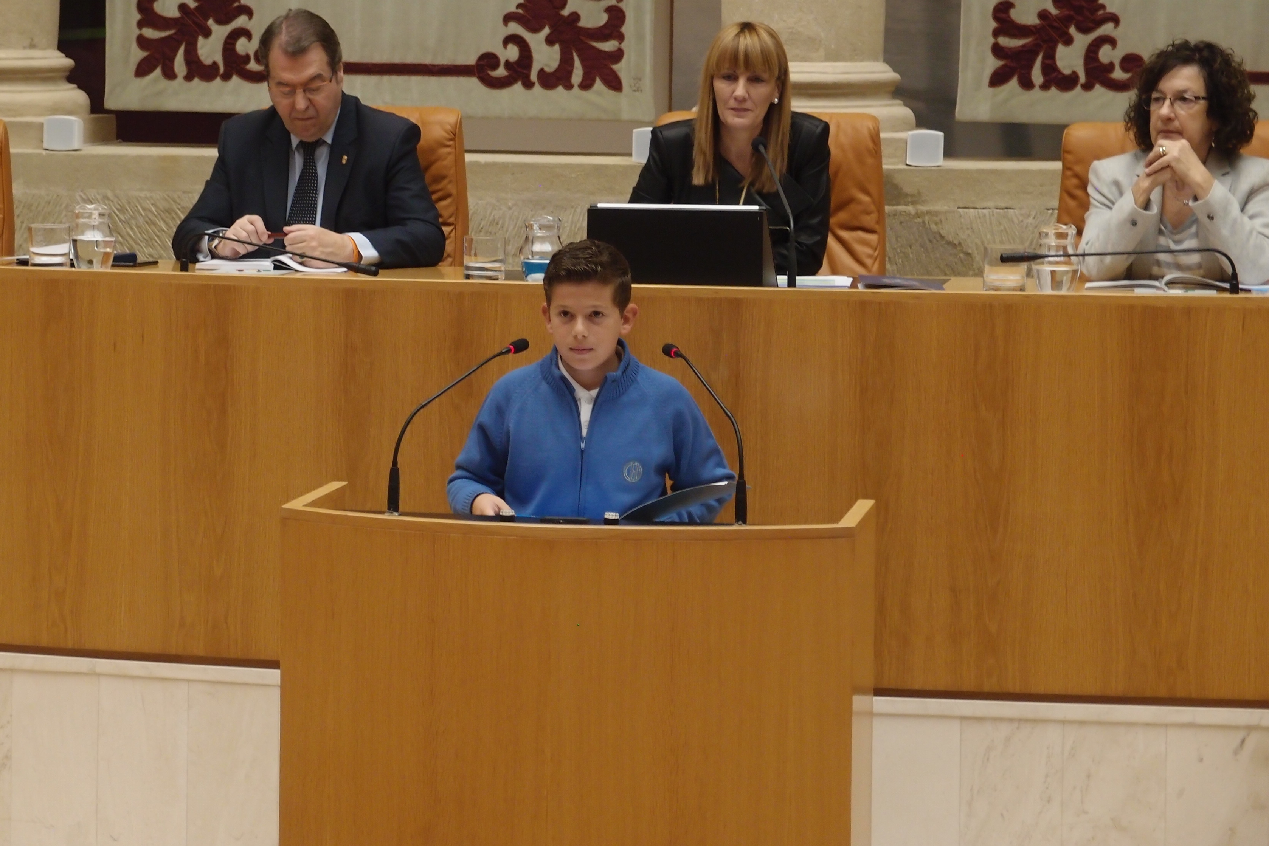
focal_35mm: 104
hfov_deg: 19.6
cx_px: 591
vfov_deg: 13.2
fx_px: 3666
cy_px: 336
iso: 200
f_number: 2.4
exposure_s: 1/50
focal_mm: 19.84
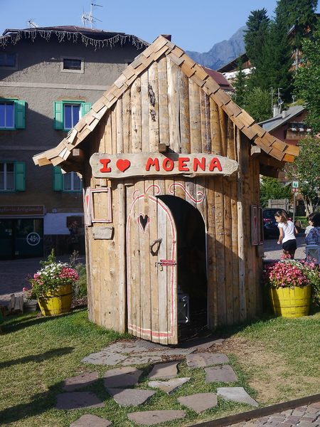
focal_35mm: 50
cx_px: 160
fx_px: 616
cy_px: 214
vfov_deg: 38.2
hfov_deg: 29.1
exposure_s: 1/160
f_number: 6.3
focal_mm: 25
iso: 160
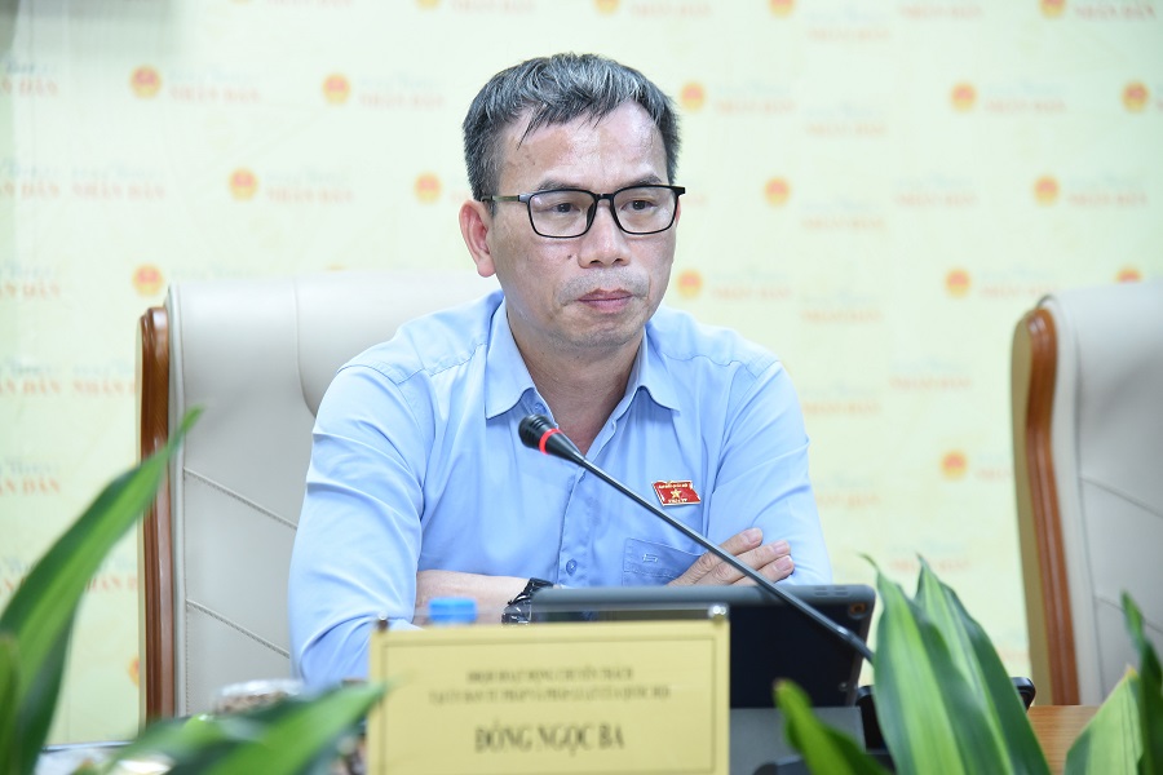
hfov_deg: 19.5
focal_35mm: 105
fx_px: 3392
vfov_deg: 13.0
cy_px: 388
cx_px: 582
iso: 2500
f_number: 4.5
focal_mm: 105
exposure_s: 1/250
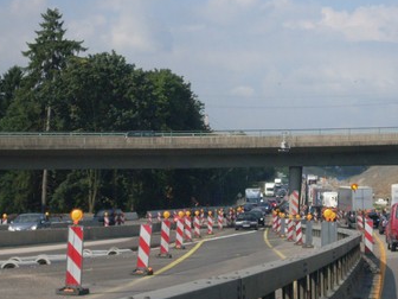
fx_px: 1495
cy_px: 135
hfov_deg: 15.1
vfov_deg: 11.4
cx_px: 269
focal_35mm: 130
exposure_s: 1/750
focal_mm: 11.7
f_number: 3.7
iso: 80
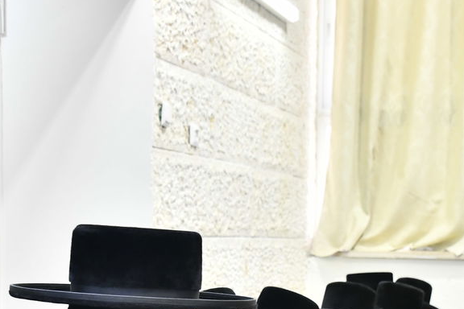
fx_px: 1379
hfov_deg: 19.0
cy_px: 302
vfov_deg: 12.7
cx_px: 336
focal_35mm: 107
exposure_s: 1/200
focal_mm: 44
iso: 2000
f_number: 5.6
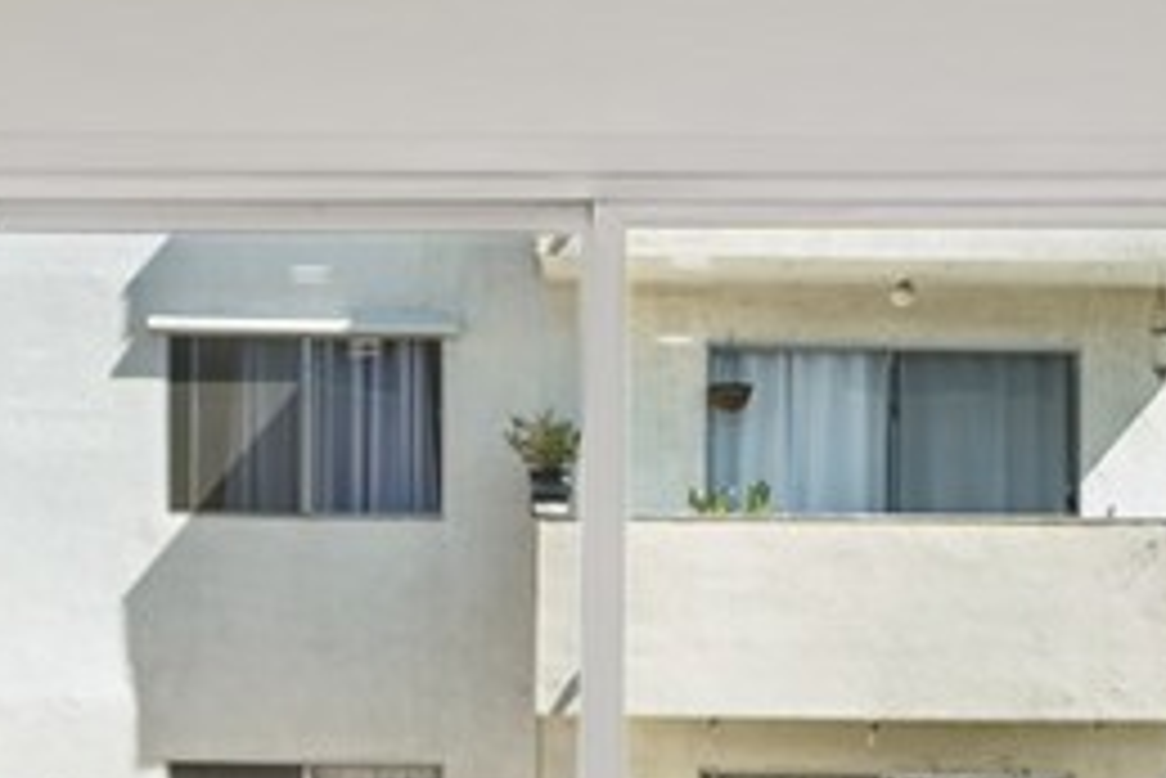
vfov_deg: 16.2
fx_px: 2690
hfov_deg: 24.5
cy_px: 722
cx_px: 585
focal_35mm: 83
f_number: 8
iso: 125
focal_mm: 21
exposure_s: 1/30
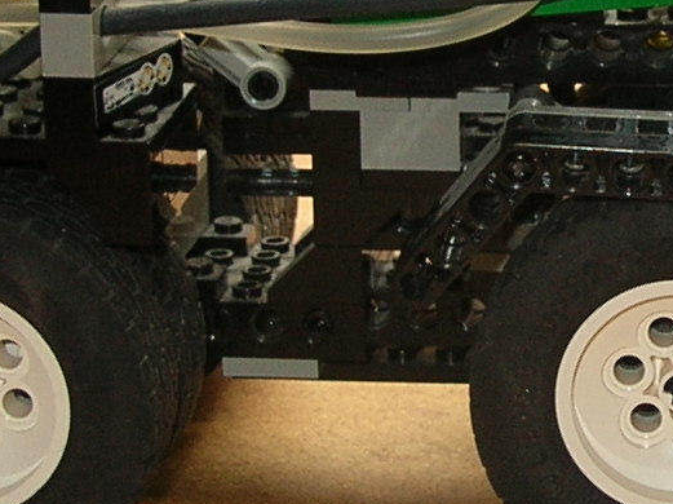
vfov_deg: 9.4
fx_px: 3070
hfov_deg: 12.3
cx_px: 732
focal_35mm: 158
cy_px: 158
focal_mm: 6
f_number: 2.7
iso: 50
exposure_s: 1/60.1
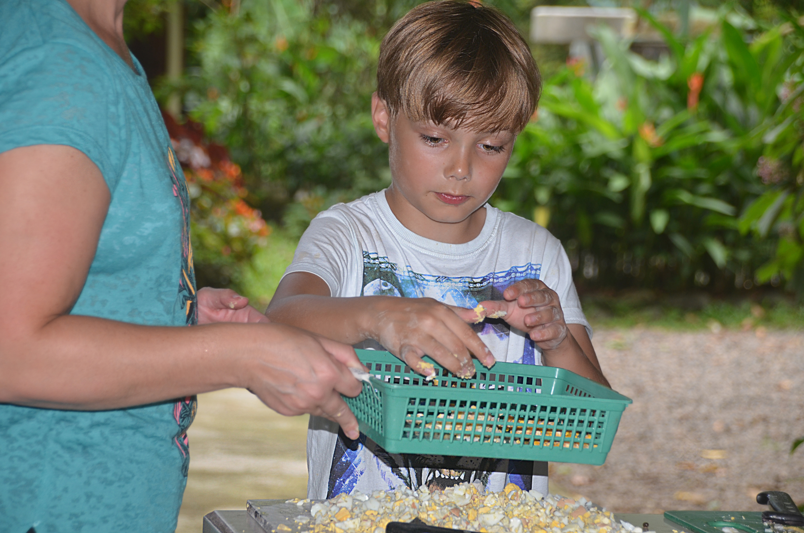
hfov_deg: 18.2
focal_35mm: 112
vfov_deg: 12.1
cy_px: 266
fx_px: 2507
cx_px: 402
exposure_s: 1/125
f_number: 5
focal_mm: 75
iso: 320
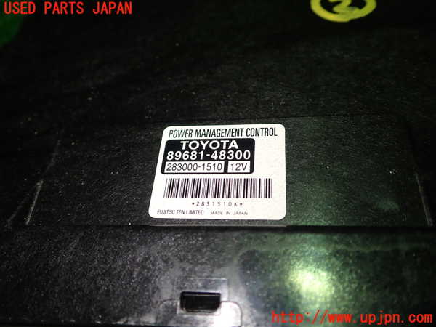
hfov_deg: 60.0
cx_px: 218
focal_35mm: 30
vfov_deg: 46.8
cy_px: 164
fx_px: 378
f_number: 2.3
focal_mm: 5.4
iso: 200
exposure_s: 1/60
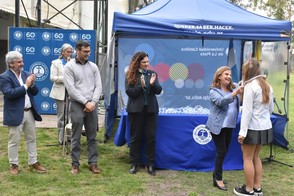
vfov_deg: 25.8
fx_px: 429
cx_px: 147
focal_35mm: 52
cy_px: 98
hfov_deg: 37.8
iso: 1600
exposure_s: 1/500
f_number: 11
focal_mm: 35
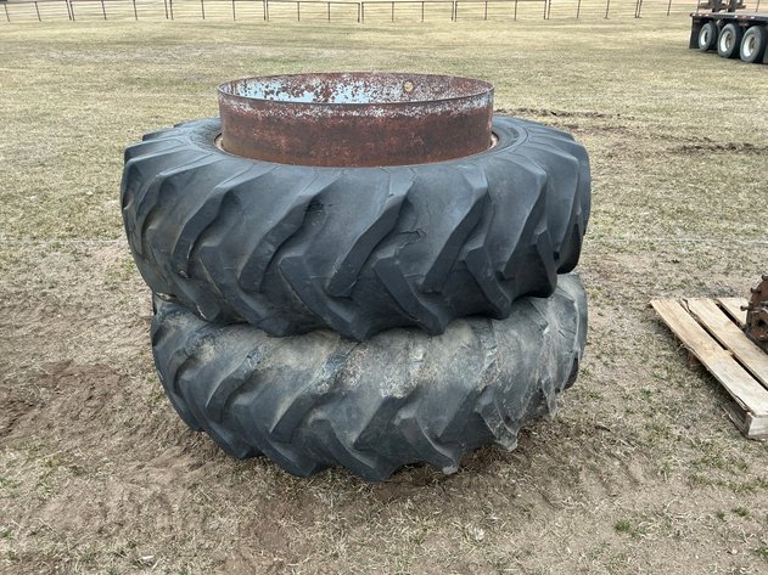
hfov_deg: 63.5
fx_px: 621
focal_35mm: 28
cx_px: 384
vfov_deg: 49.7
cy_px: 288
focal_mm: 3
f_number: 1.8
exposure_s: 1/236
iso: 20
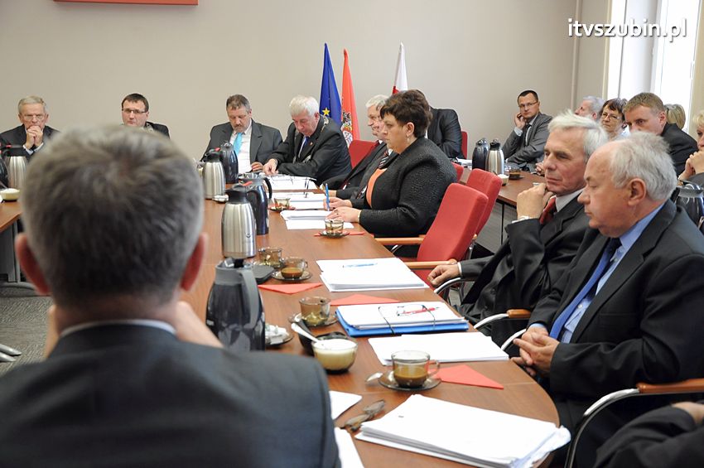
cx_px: 352
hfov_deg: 43.6
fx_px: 879
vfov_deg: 29.8
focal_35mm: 45
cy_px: 234
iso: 1000
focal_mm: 30
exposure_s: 1/100
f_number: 5
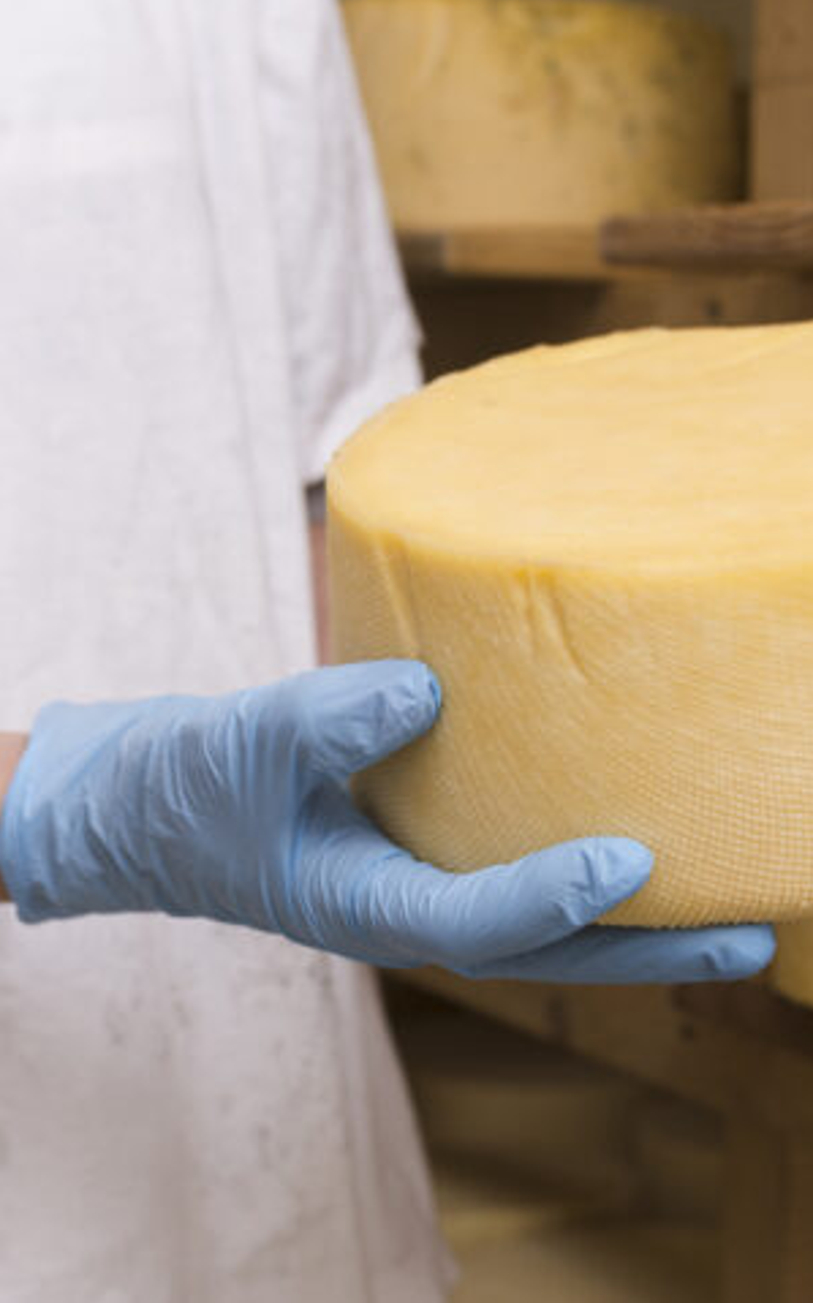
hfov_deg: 15.4
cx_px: 756
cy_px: 626
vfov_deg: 24.7
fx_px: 2973
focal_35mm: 84
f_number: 4
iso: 250
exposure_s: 1/250
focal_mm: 35
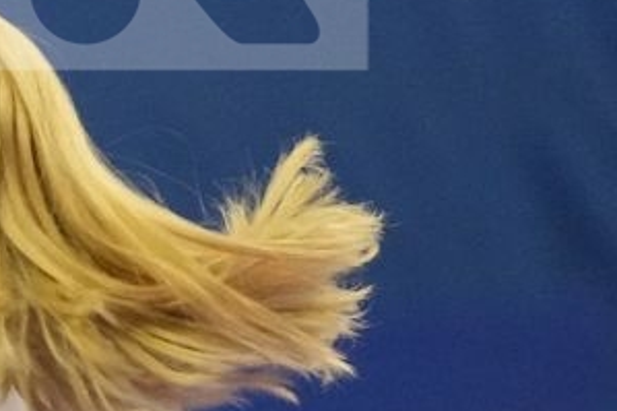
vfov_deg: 1.1
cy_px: 613
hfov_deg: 1.7
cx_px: -1224
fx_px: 20657
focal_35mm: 1206
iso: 4000
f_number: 2.8
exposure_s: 1/1000
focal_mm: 200
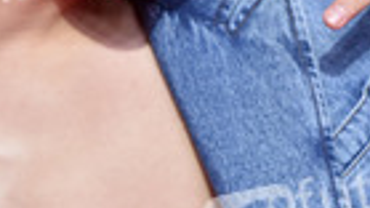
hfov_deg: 3.6
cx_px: 98
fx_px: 5903
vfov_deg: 2.0
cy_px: 91
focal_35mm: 602
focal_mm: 200
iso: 2500
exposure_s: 1/320
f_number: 3.5
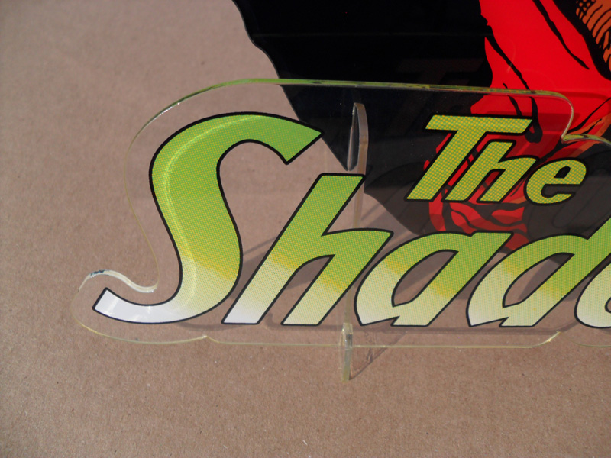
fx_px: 618
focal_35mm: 35
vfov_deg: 40.7
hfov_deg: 52.6
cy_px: 229
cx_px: 306
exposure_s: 1/250
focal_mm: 6.3
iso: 80
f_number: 7.6
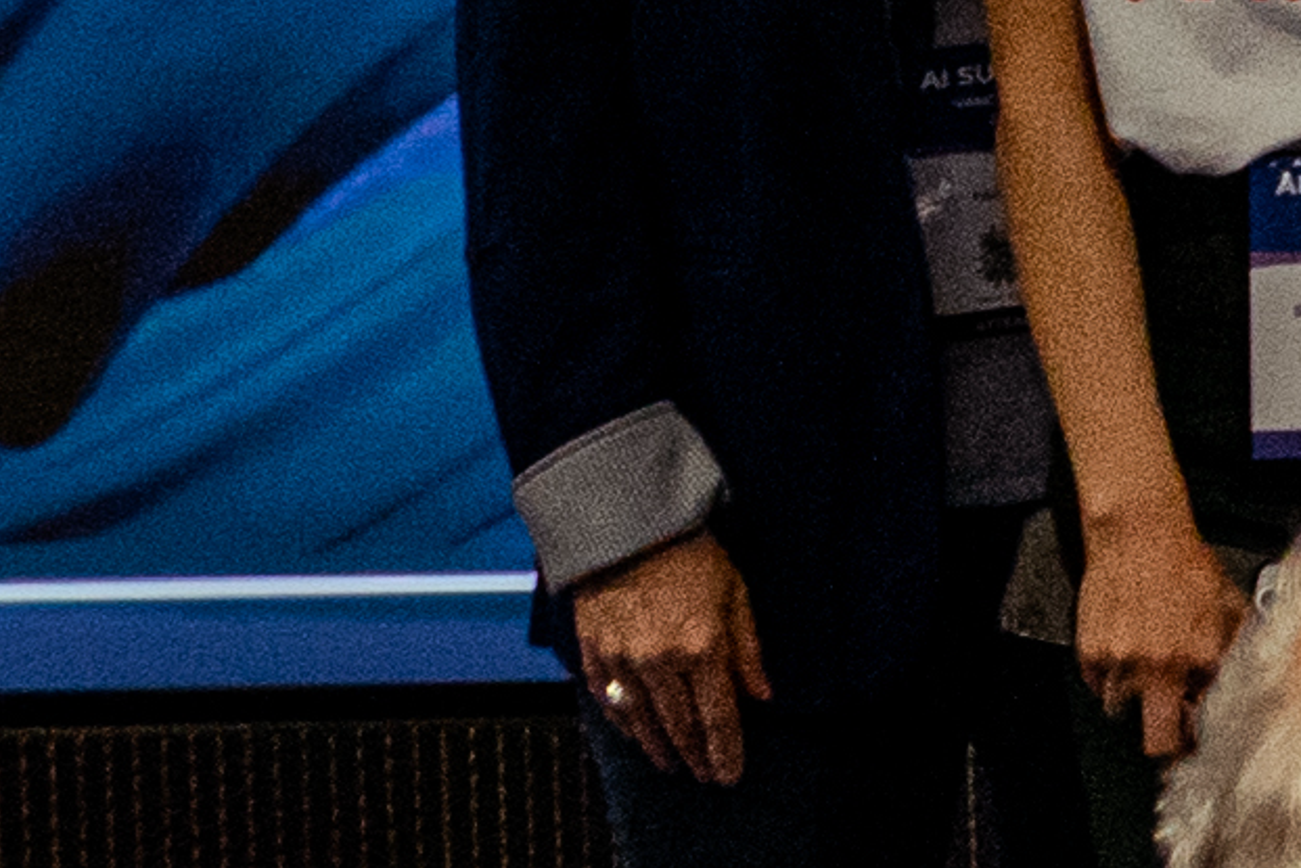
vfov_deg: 5.8
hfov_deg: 7.5
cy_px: -558
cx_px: 4106
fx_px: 8458
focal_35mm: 234
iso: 1250
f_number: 4
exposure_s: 1/160
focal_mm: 25
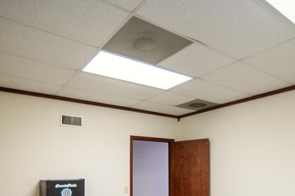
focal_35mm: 28
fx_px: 229
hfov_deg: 65.1
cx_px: 172
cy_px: 158
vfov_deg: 44.0
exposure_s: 1/250
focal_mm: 16
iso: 400
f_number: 2.8
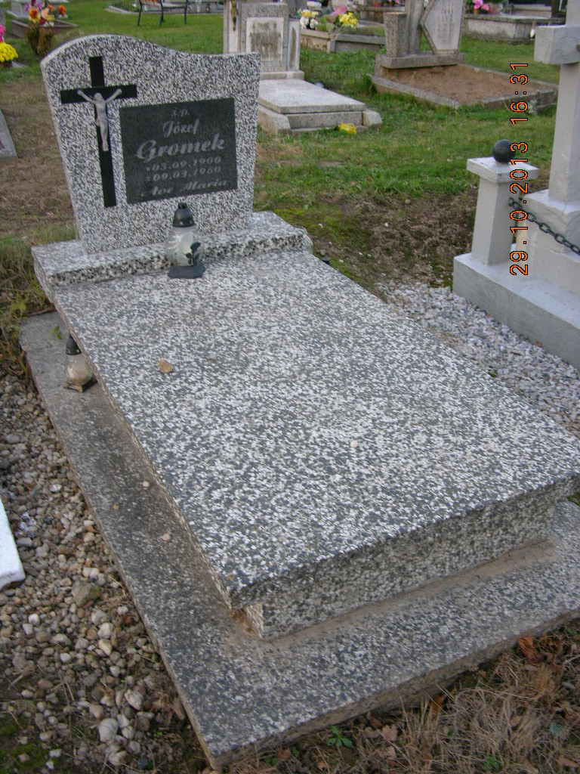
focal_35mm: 35
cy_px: 387
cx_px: 290
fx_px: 782
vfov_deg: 52.6
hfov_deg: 40.7
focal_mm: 8.9
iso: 76
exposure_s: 1/30.2
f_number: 2.8
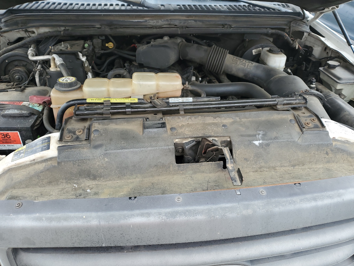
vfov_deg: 51.4
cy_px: 136
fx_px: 276
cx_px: 177
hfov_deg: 65.3
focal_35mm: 27
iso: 50
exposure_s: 1/227
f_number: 1.5
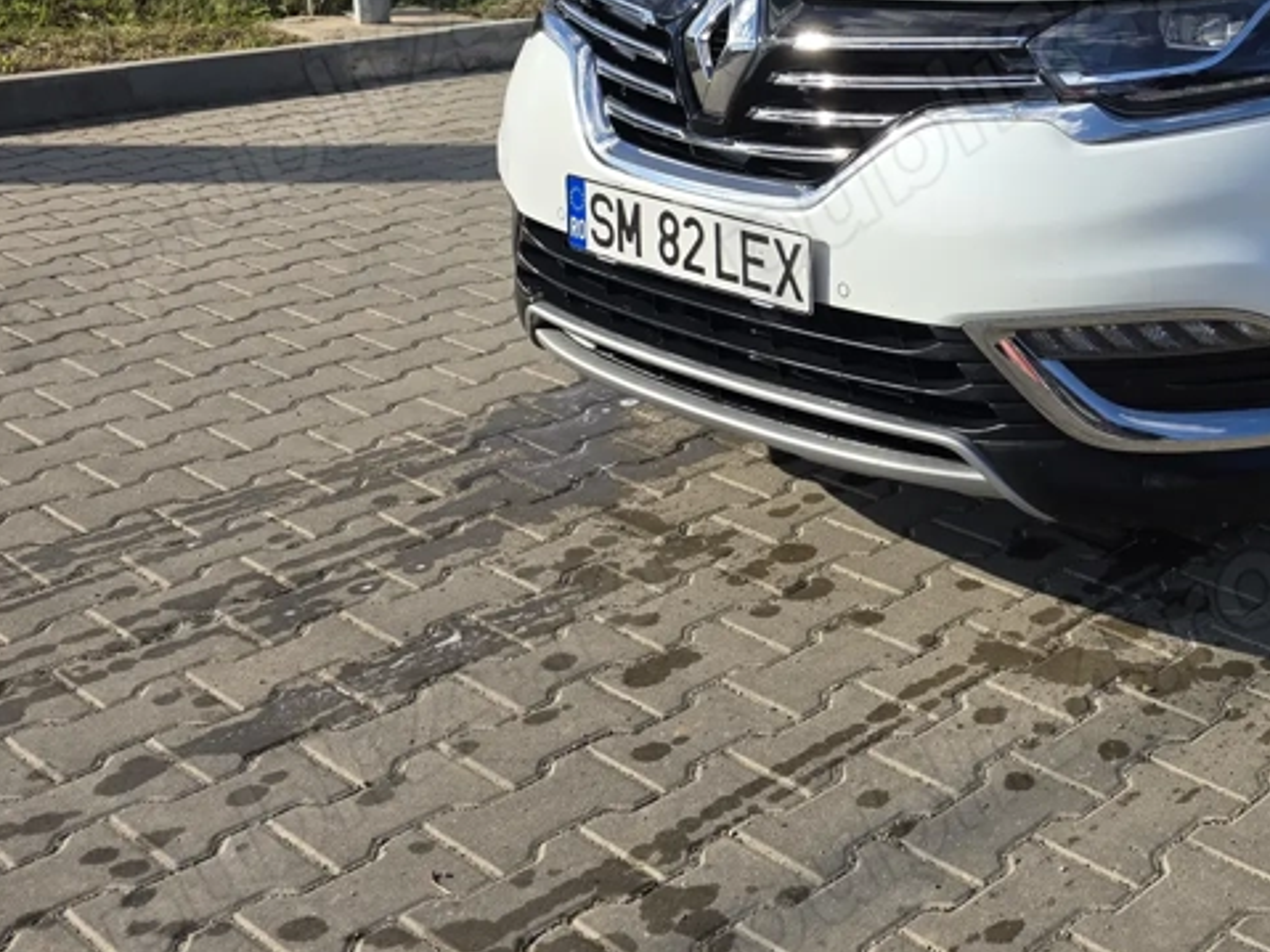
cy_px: 130
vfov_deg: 29.2
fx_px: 1761
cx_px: 1312
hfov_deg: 35.3
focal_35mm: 48
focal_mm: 6.3
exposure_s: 1/645
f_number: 1.7
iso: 12
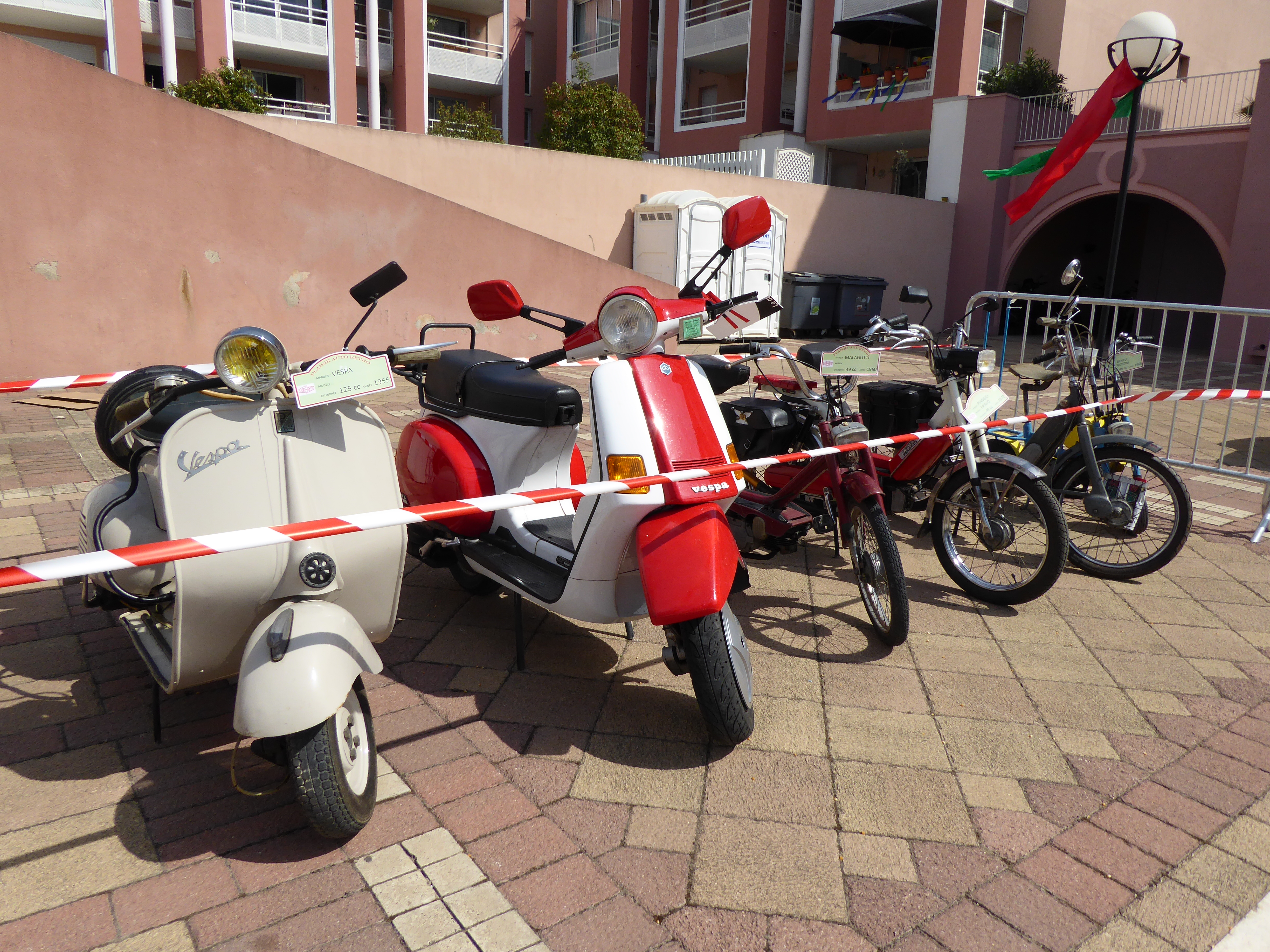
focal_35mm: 25
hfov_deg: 69.4
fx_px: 917
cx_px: 635
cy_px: 476
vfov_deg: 54.9
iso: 100
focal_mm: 4.3
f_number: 3.3
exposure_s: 1/1300
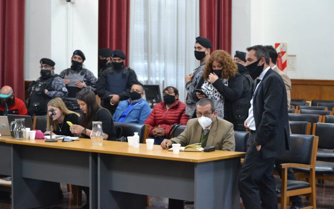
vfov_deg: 15.5
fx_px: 770
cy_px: 100
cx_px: 167
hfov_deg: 24.5
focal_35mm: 85
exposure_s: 1/50
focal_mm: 55
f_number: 5
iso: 1600
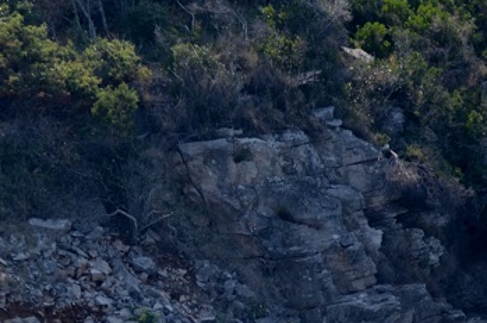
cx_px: -26
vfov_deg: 1.2
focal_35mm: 1160
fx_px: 15656
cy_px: 276
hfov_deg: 1.8
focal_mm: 270
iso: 100
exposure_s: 1/320
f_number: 5.6
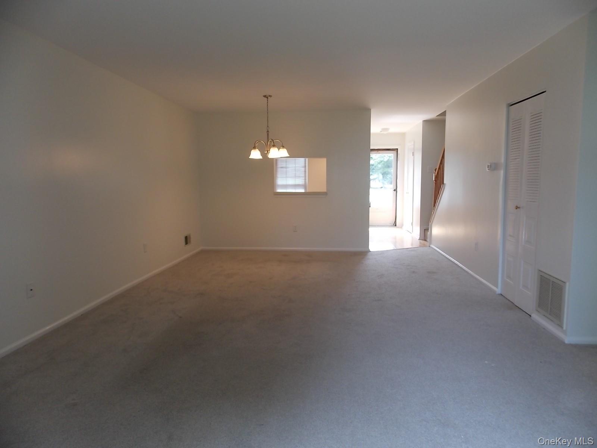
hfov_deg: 73.9
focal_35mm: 23
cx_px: 298
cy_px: 224
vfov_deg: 58.9
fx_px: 397
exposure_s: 1/50
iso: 80
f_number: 3.1
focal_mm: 4
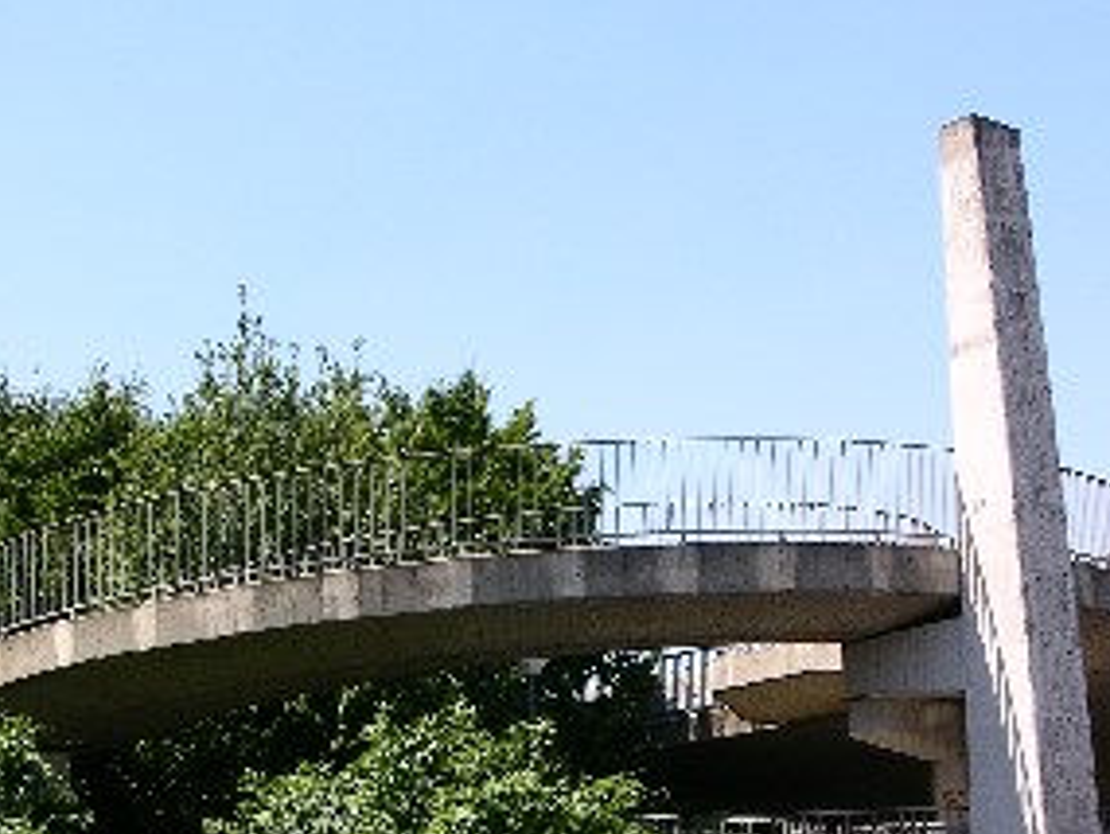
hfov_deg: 27.0
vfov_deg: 20.3
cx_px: 571
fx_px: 2310
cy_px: 631
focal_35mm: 72
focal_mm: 8.9
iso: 50
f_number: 7.1
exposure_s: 1/103
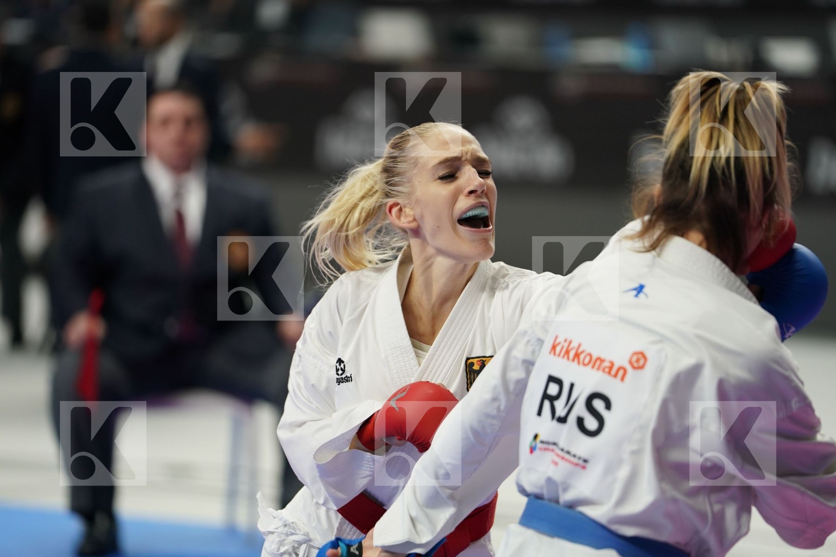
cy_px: 278
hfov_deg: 10.3
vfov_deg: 6.9
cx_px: 418
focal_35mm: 200
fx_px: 4644
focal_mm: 200
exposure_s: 1/1000
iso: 1000
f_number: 2.8
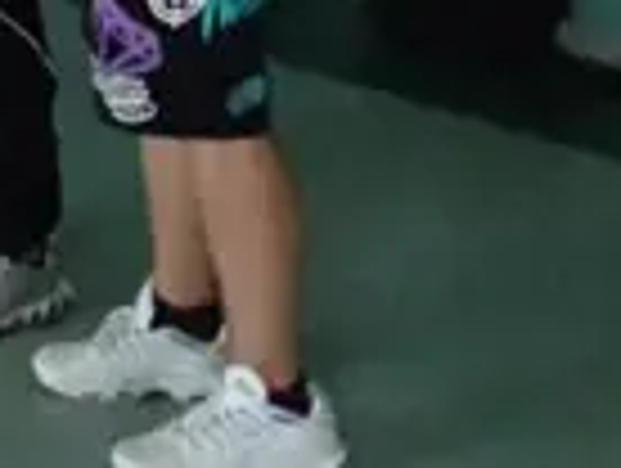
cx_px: -369
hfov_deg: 15.7
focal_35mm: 113
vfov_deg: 12.1
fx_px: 2031
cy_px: -374
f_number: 1.8
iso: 3200
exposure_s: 1/15
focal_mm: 3.98
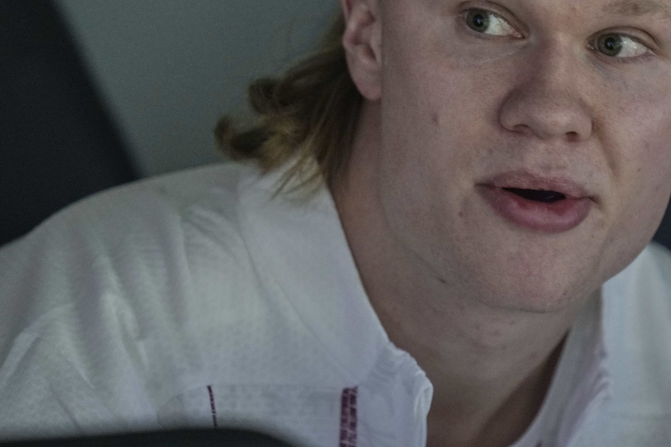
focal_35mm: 874
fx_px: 16289
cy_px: 149
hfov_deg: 2.4
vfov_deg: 1.6
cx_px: 532
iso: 2500
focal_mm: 400
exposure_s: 1/125
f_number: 2.8
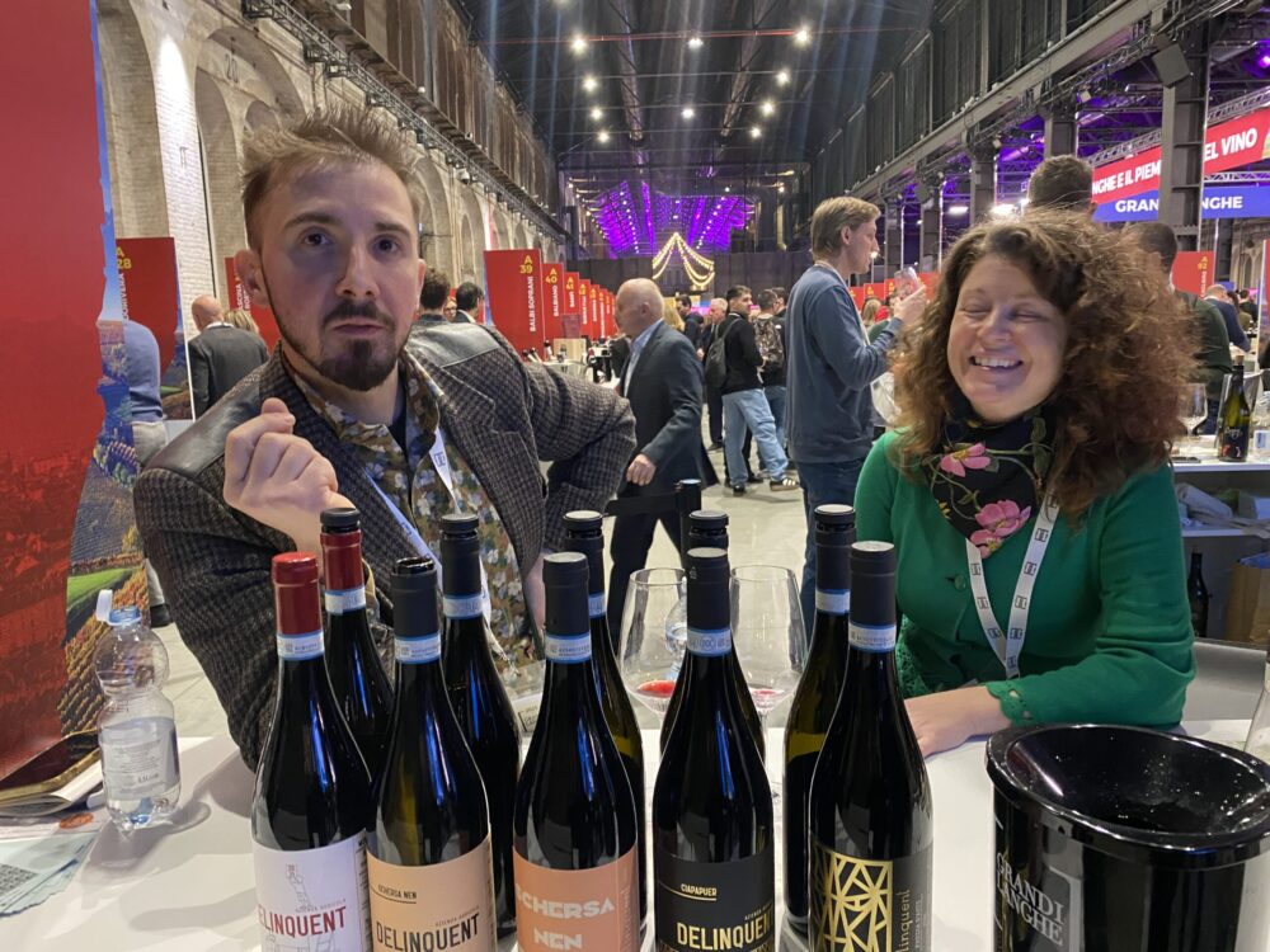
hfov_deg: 67.3
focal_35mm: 26
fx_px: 954
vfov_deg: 53.1
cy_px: 476
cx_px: 635
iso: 500
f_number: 1.8
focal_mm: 4.25
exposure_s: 1/33
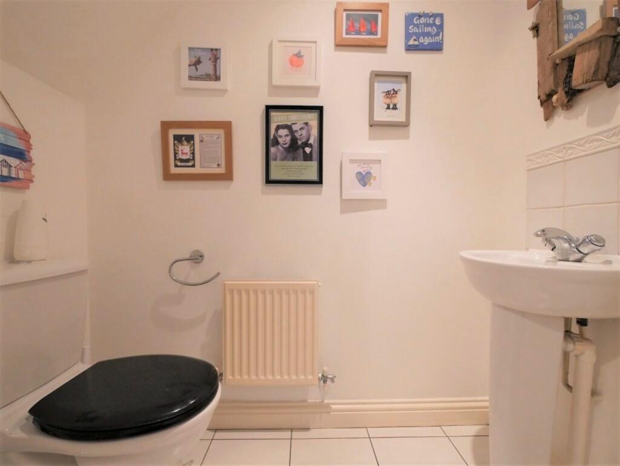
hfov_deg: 102.0
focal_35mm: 14
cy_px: 233
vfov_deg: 85.7
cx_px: 310
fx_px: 251
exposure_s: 1/60
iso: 1250
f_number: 4
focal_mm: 7
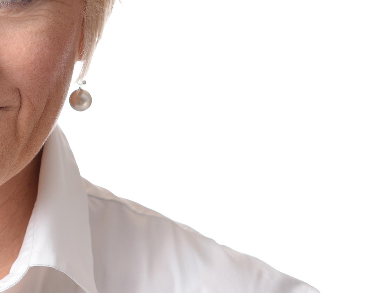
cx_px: 5
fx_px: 2118
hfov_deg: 10.4
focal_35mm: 188
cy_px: 76
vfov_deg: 7.9
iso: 200
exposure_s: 1/160
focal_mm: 85
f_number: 4
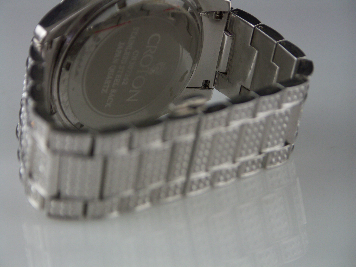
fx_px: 1748
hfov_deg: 11.6
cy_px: 134
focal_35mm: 170
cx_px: 178
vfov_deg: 8.7
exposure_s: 1/125
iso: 100
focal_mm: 43.39
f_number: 3.5
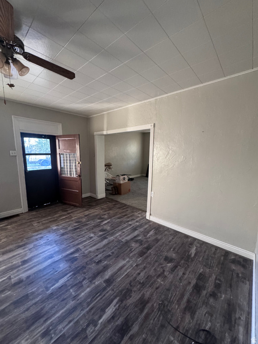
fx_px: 139
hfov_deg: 85.7
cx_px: 129
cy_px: 172
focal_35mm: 14
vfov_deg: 102.1
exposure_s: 1/60
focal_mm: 2.22
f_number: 2.2
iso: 800
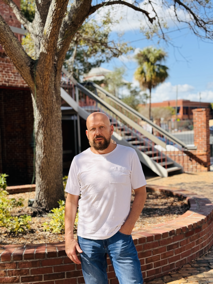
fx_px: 394
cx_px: 106
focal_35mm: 48
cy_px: 142
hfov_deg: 30.3
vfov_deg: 39.7
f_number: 1.78
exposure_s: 1/2513
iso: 64
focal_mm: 6.86
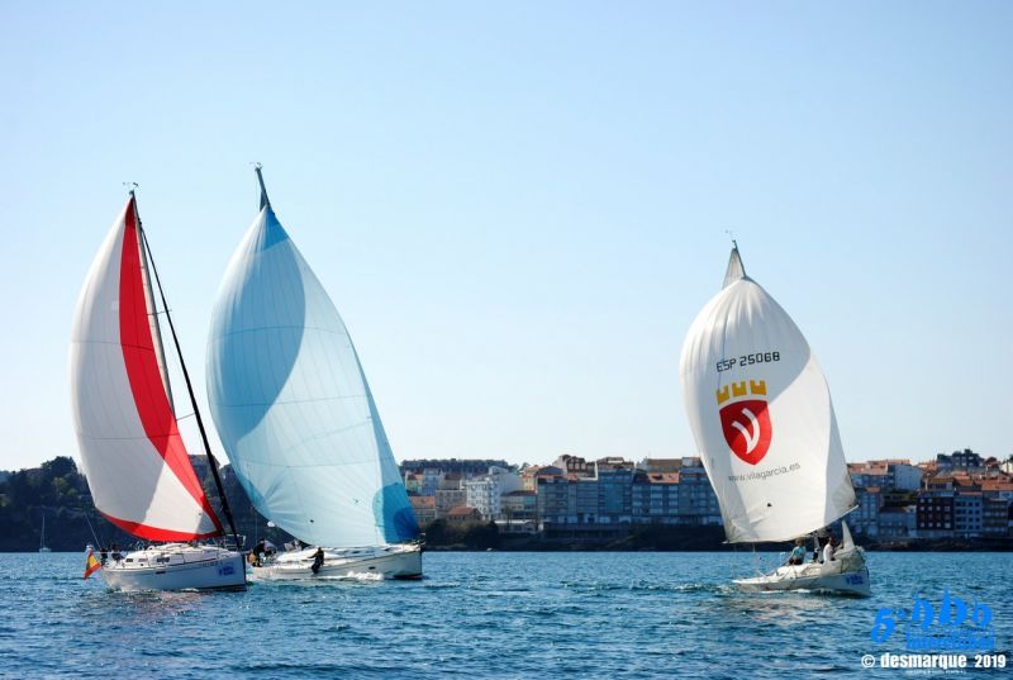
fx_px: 2961
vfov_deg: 13.1
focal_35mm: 105
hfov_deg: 19.4
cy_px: 340
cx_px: 506
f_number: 6.3
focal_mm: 70
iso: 100
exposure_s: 1/640
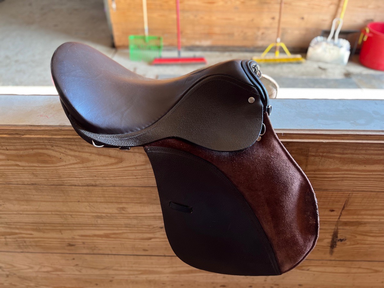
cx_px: 192
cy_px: 144
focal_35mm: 26
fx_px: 288
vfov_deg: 53.1
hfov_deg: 67.3
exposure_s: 1/121
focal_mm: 5.7
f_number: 1.5
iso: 64
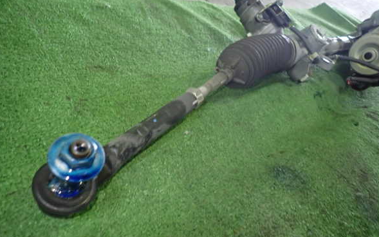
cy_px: 128
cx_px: 190
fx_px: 279
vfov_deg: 46.0
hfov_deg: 68.4
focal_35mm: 27
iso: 320
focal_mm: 4.5
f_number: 2
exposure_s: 1/30
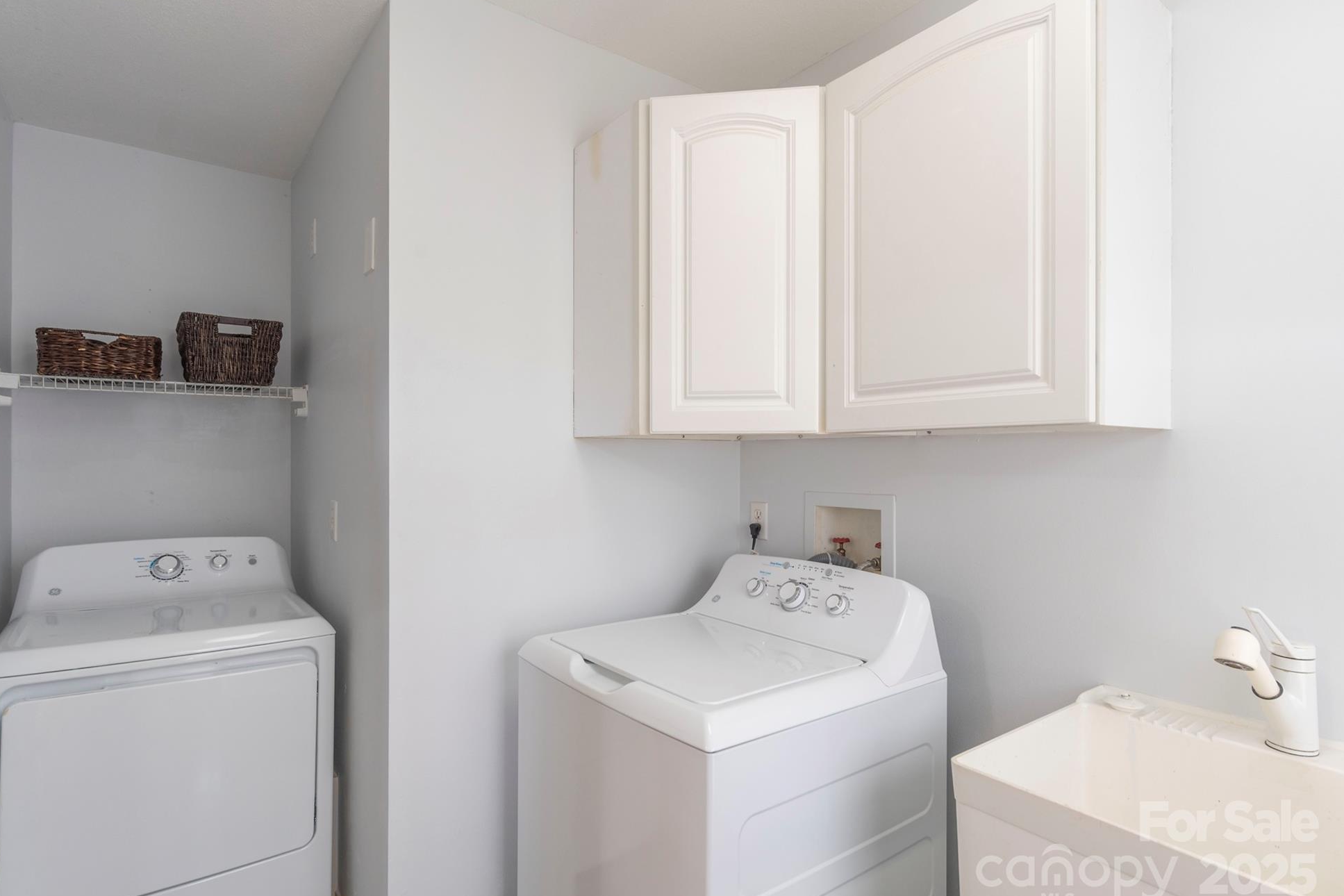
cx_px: 658
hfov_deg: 90.0
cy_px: 458
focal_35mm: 18
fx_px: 672
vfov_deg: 67.4
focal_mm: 17
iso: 320
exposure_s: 1/100
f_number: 7.1
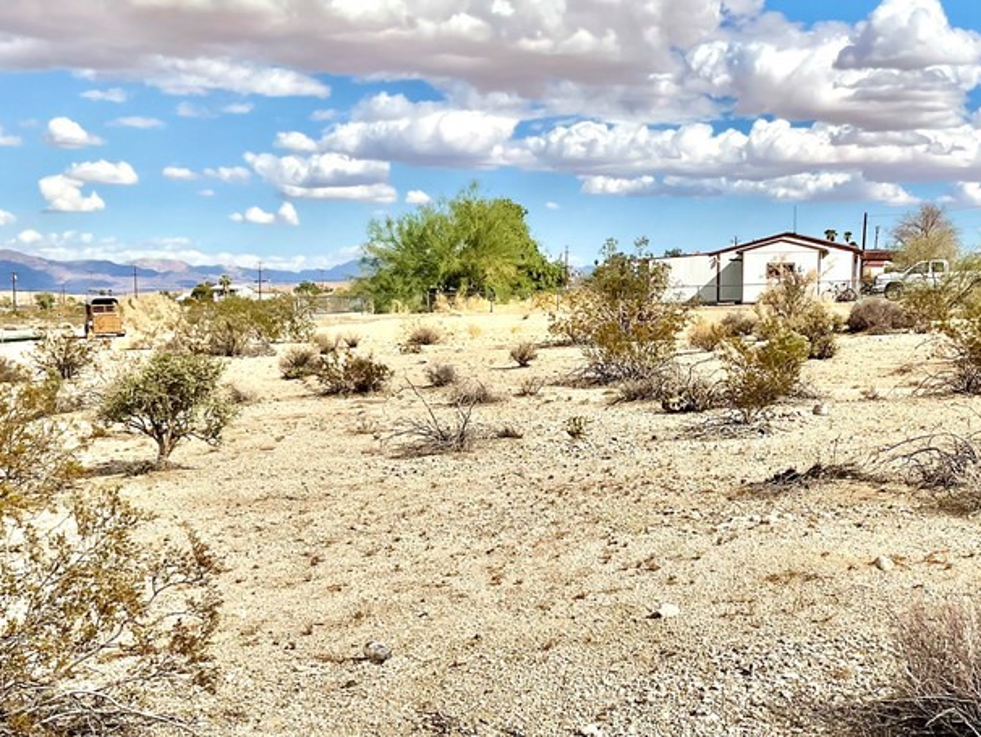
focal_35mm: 49
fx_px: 1389
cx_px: 589
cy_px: 492
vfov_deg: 29.5
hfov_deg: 38.7
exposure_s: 1/3788
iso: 16
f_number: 1.8
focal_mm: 3
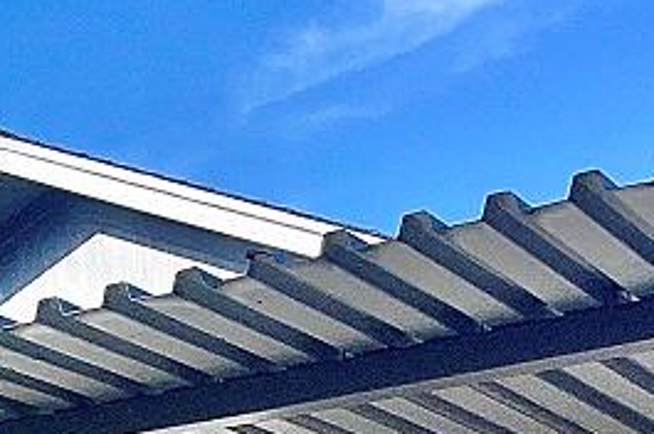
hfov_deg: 19.8
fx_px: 1869
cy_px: 846
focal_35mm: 103
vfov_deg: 11.9
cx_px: 424
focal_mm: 4.2
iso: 32
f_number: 1.6
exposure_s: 1/5814
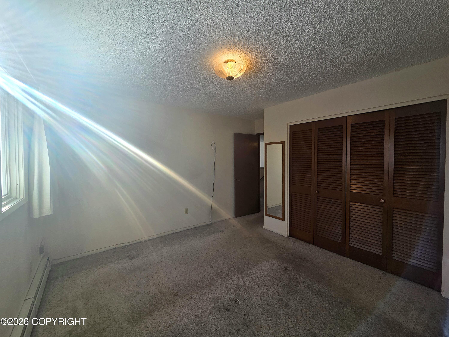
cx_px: 224
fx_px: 169
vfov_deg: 89.9
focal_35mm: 13
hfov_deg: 106.2
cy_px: 168
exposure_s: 1/227
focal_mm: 2.2
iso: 50
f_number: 2.2
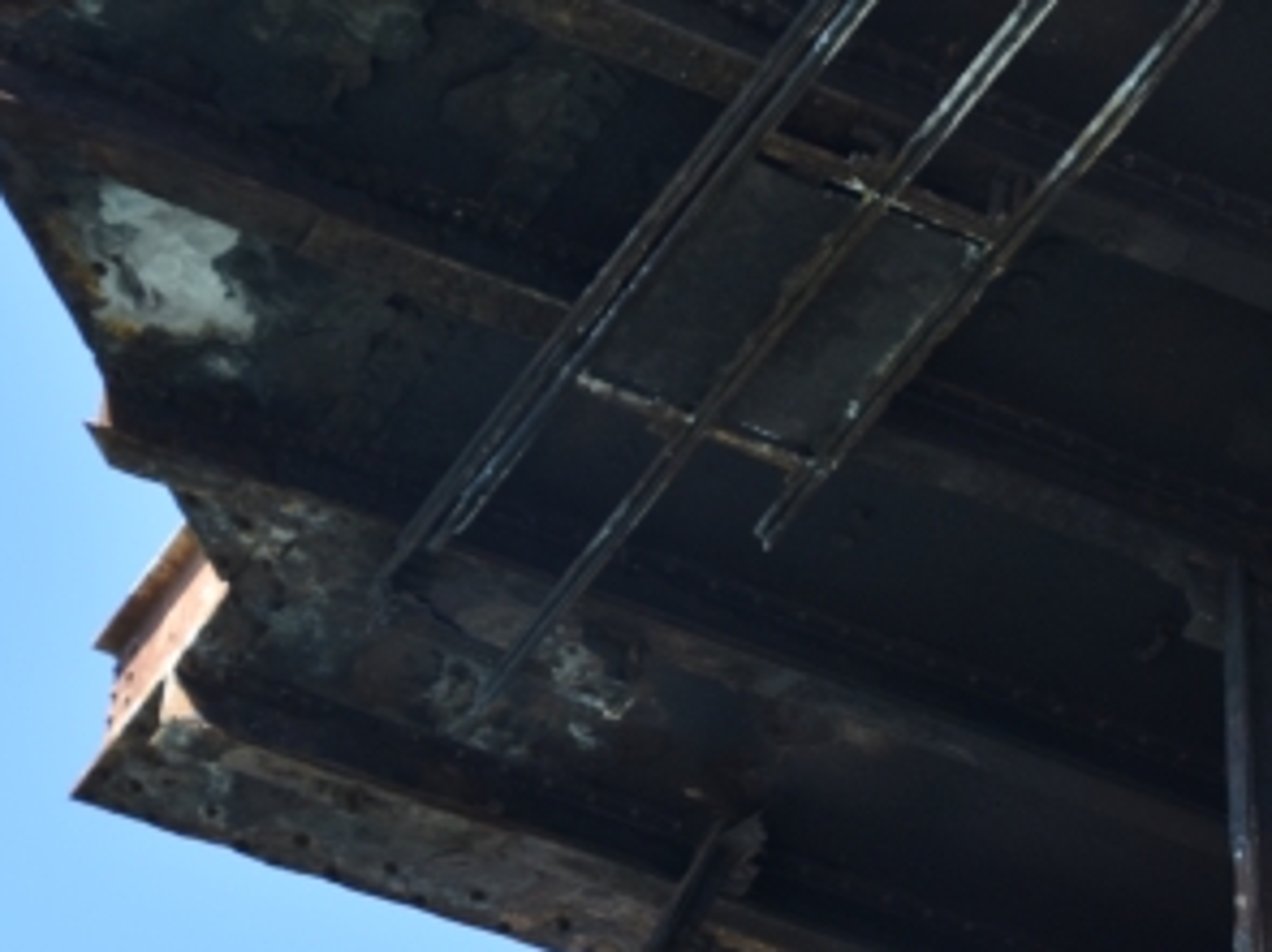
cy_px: 101
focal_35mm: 150
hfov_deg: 13.1
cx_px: 1117
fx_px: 5510
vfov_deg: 9.8
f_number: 8
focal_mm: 44
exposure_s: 1/250
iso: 320
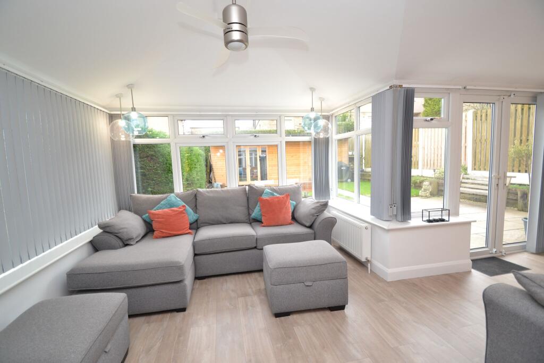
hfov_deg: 100.4
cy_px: 182
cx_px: 272
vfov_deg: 77.3
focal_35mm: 15
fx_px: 227
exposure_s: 1/60
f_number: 4
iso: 400
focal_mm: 10
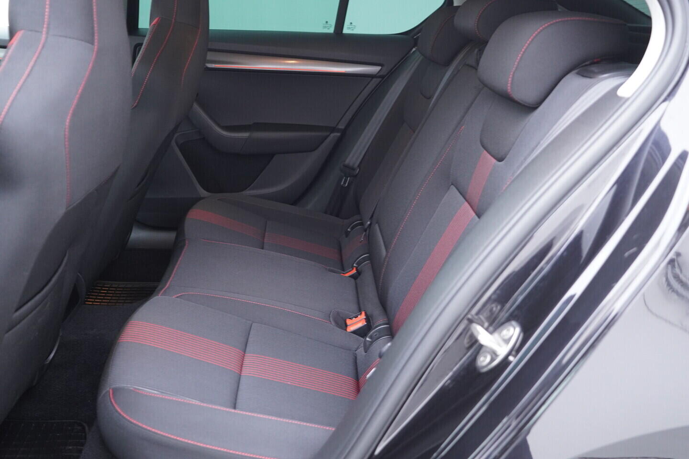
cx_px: 344
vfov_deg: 36.9
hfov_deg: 53.1
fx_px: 689
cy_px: 230
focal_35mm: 36
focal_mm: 24
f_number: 2.8
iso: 800
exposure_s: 1/40
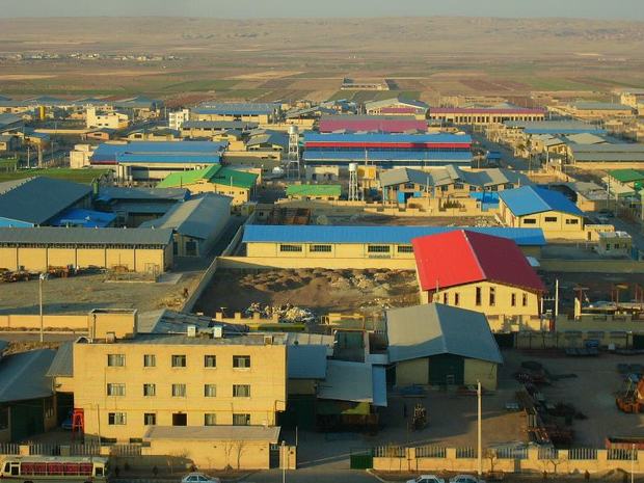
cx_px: 322
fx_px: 1600
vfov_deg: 17.2
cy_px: 242
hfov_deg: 22.8
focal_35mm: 86
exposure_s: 1/320
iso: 100
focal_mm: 14.3
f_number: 4.6
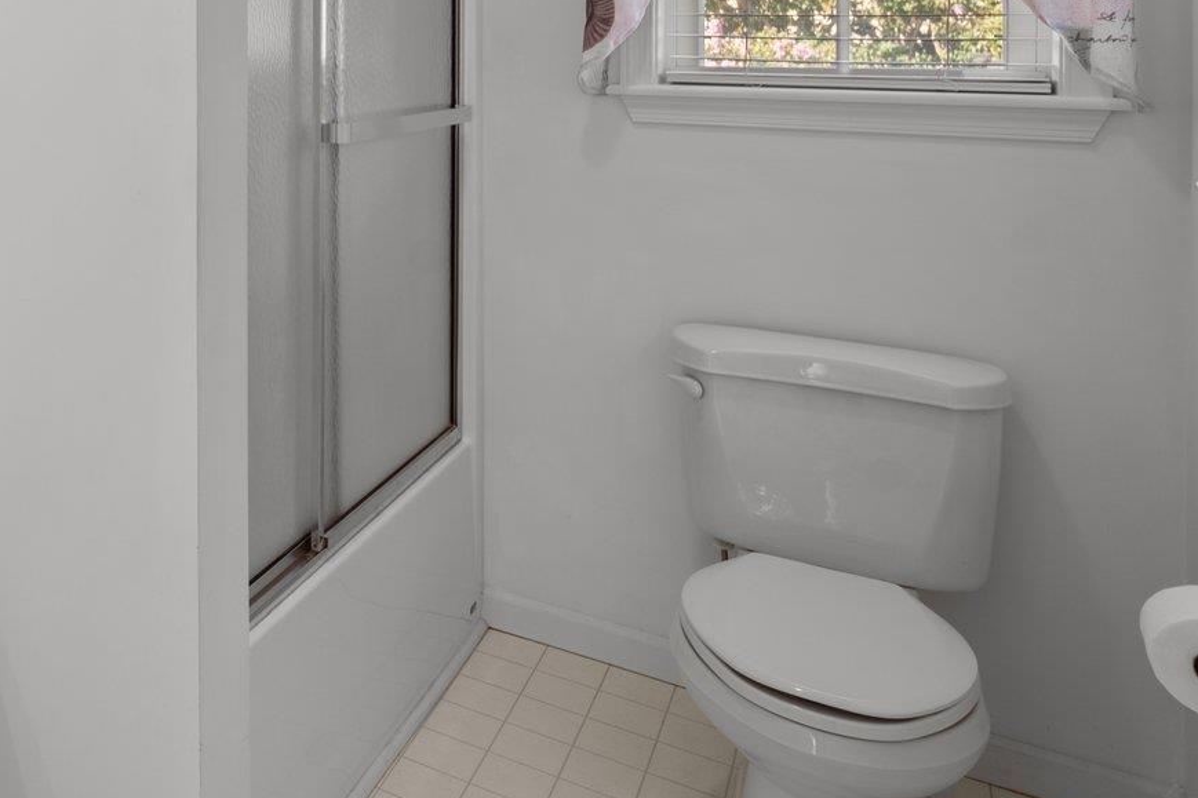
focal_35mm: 33
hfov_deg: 45.2
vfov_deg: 36.6
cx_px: -80
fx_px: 1098
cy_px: 31
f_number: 8
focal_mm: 14
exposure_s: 1/4
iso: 100
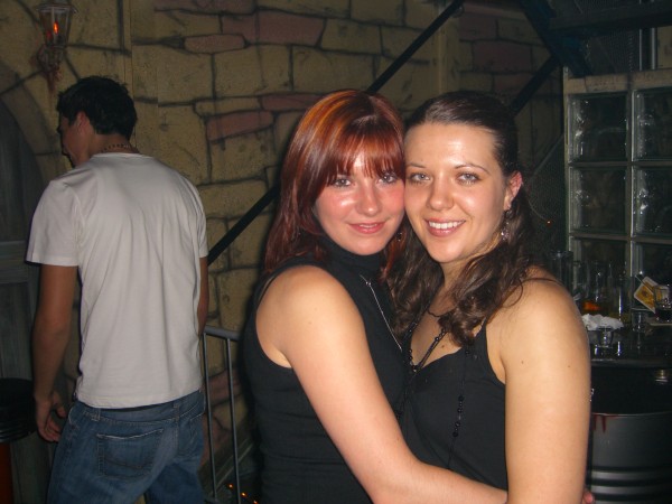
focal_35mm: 38
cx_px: 336
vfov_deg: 37.7
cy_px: 252
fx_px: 738
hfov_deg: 49.0
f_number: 2.8
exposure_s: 1/60
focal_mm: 7.9
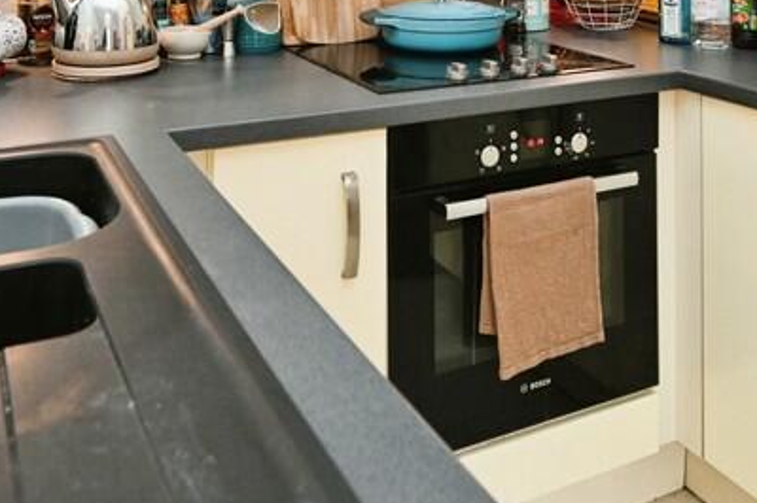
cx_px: 414
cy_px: -78
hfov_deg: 46.1
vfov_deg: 28.2
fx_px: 888
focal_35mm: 42
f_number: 4
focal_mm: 16.5
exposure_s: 1/60
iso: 1800
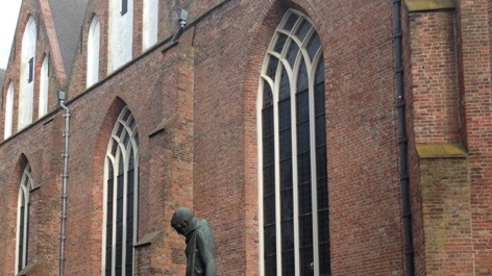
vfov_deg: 19.3
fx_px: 795
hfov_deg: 34.3
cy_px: 256
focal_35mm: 61
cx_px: 214
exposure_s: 1/493
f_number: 2.4
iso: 50
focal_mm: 4.12
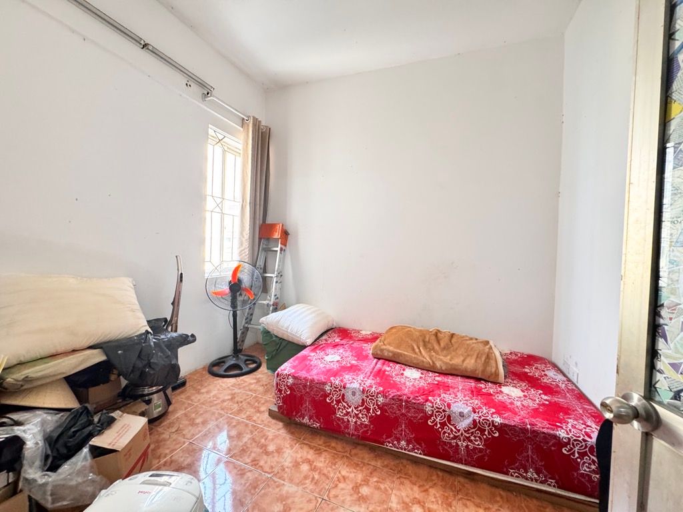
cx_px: 342
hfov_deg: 102.1
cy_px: 256
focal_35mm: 14
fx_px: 276
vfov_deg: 85.7
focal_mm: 2.22
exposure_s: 1/50
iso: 320
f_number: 2.2
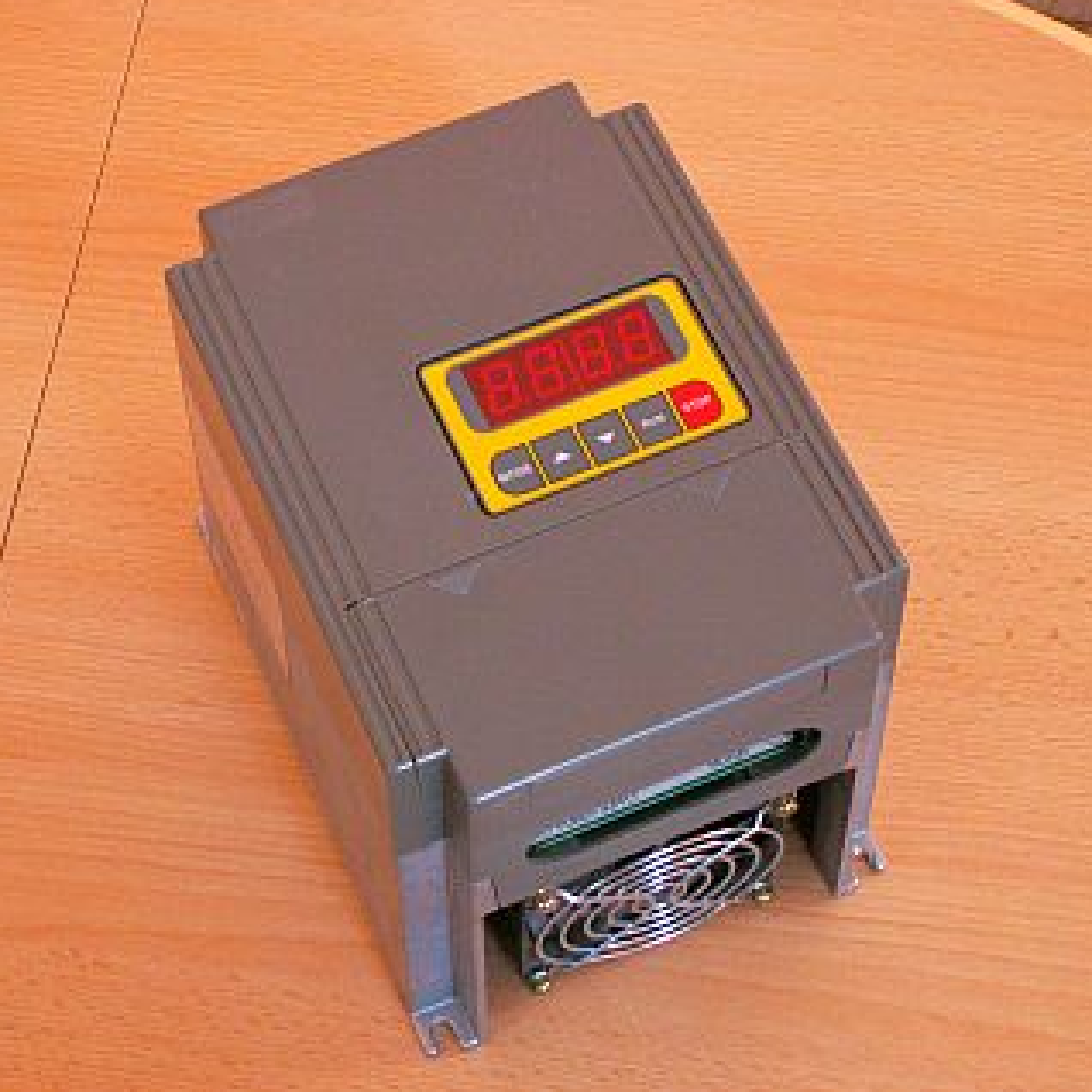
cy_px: 543
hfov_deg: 23.3
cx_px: 477
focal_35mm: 74
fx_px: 2641
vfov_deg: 23.4
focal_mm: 10.28
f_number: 3.2
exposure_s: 1/25
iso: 160
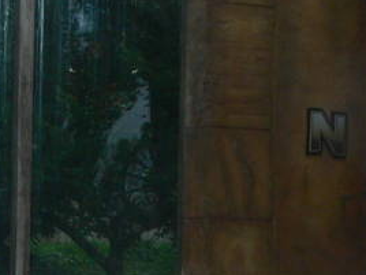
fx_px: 2210
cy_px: 435
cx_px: 160
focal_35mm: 209
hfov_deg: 9.5
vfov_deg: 7.0
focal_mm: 7.4
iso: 80
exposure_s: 1/200
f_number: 5.6
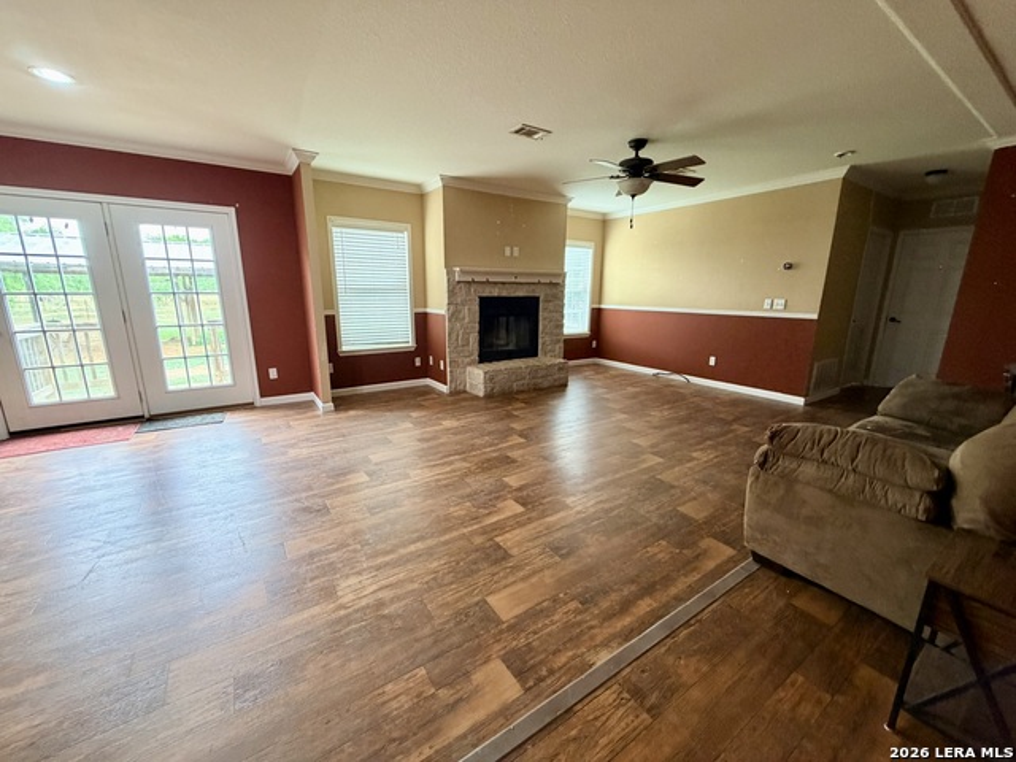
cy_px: 381
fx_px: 411
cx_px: 508
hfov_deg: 102.1
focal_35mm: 14
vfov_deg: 85.7
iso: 250
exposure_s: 1/60
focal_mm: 2.22
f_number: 2.2
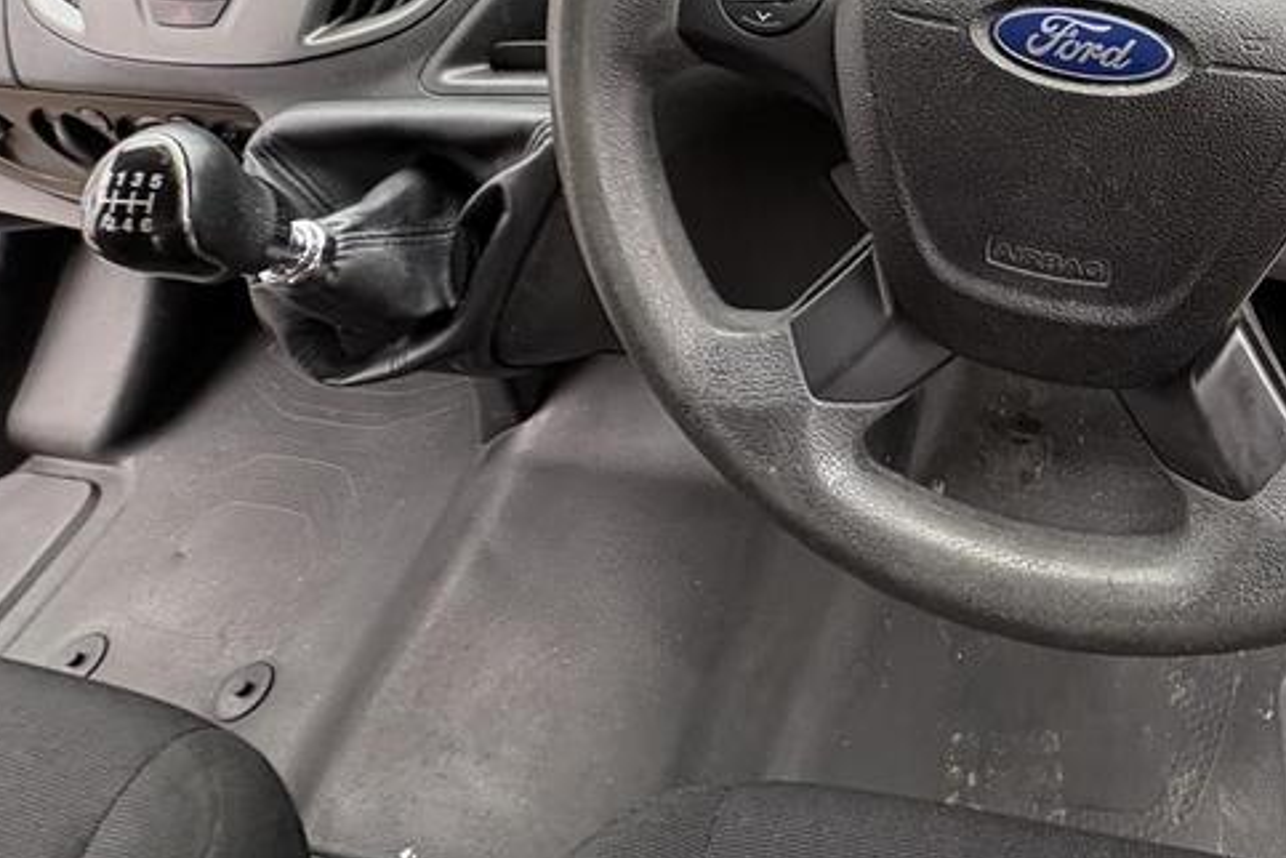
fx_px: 964
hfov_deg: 63.6
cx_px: 959
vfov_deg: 41.2
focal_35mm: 27
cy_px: -16
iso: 160
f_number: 2.2
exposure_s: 1/99
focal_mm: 2.22
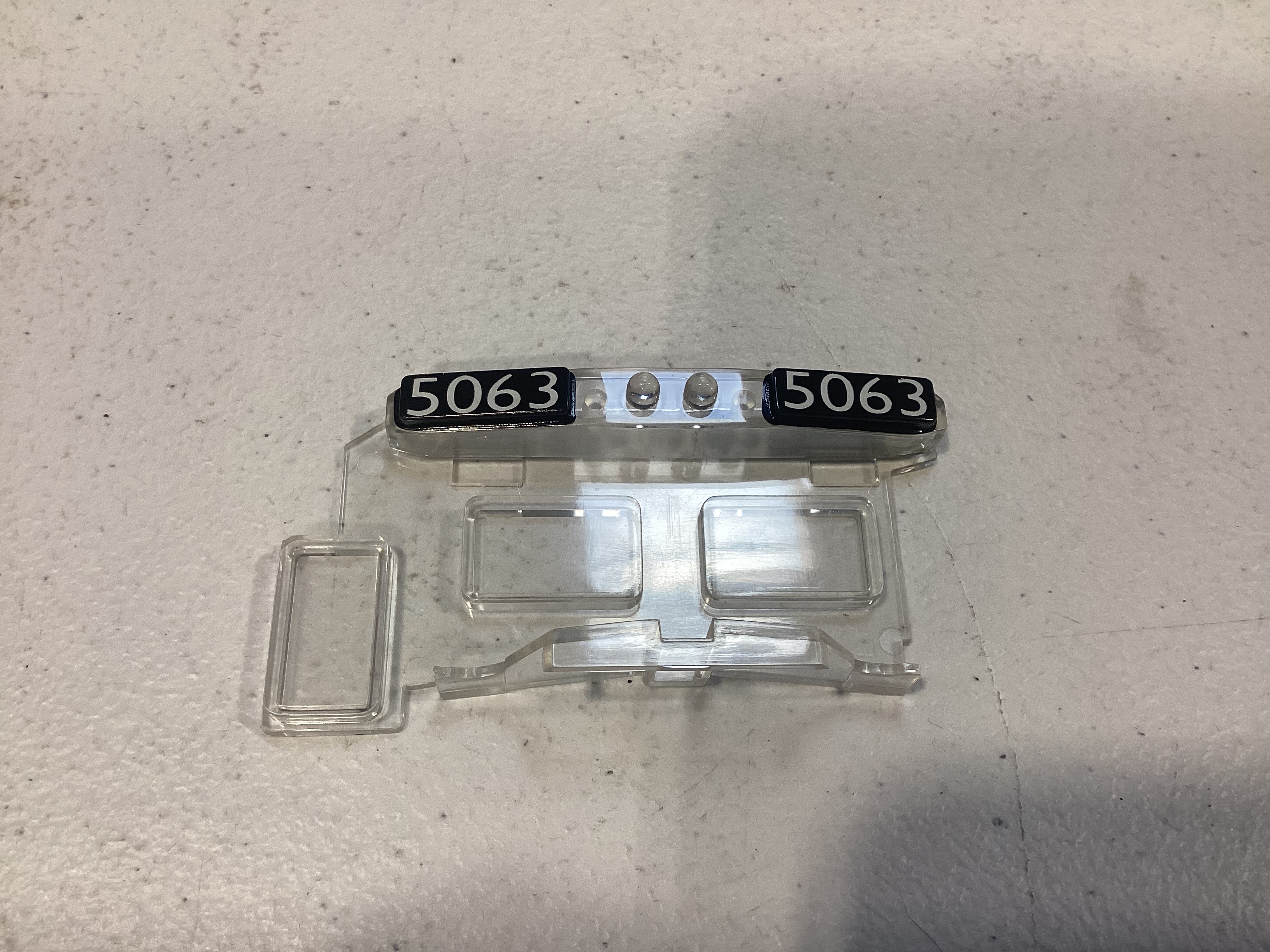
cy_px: 476
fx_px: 1137
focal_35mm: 31
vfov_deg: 45.4
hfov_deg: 58.4
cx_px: 635
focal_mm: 3.3
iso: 64
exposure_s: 1/60
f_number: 2.4
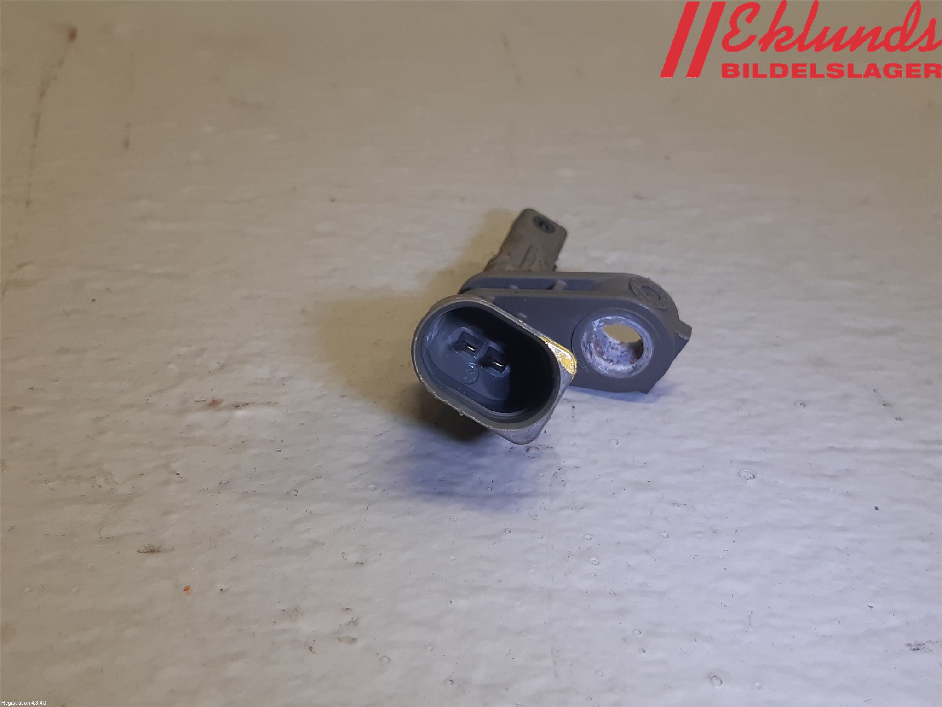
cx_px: 471
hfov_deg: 67.3
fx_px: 708
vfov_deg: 53.1
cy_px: 354
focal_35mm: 26
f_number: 1.7
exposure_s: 1/50
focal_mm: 3.93
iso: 80
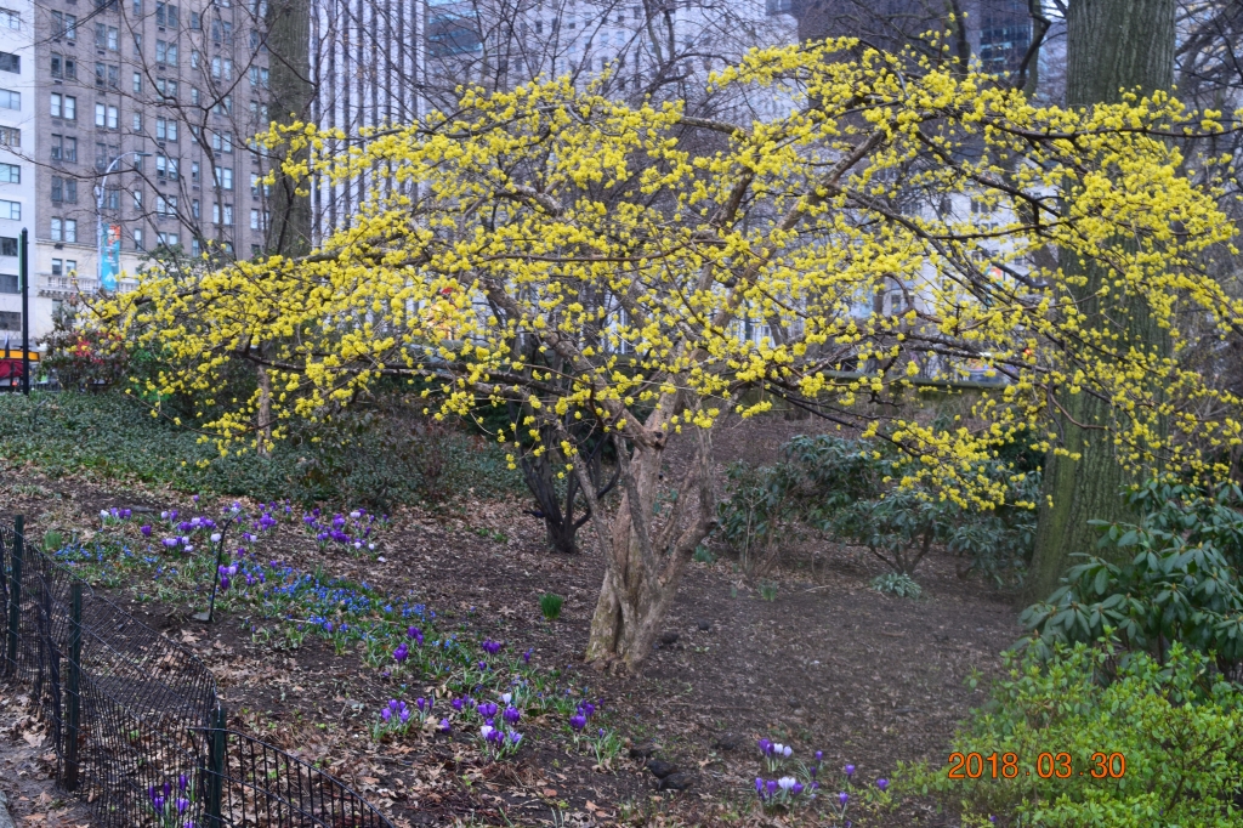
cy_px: 414
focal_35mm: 51
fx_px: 1760
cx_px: 622
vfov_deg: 26.5
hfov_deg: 38.9
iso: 500
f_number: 8
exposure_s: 1/60
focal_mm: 34
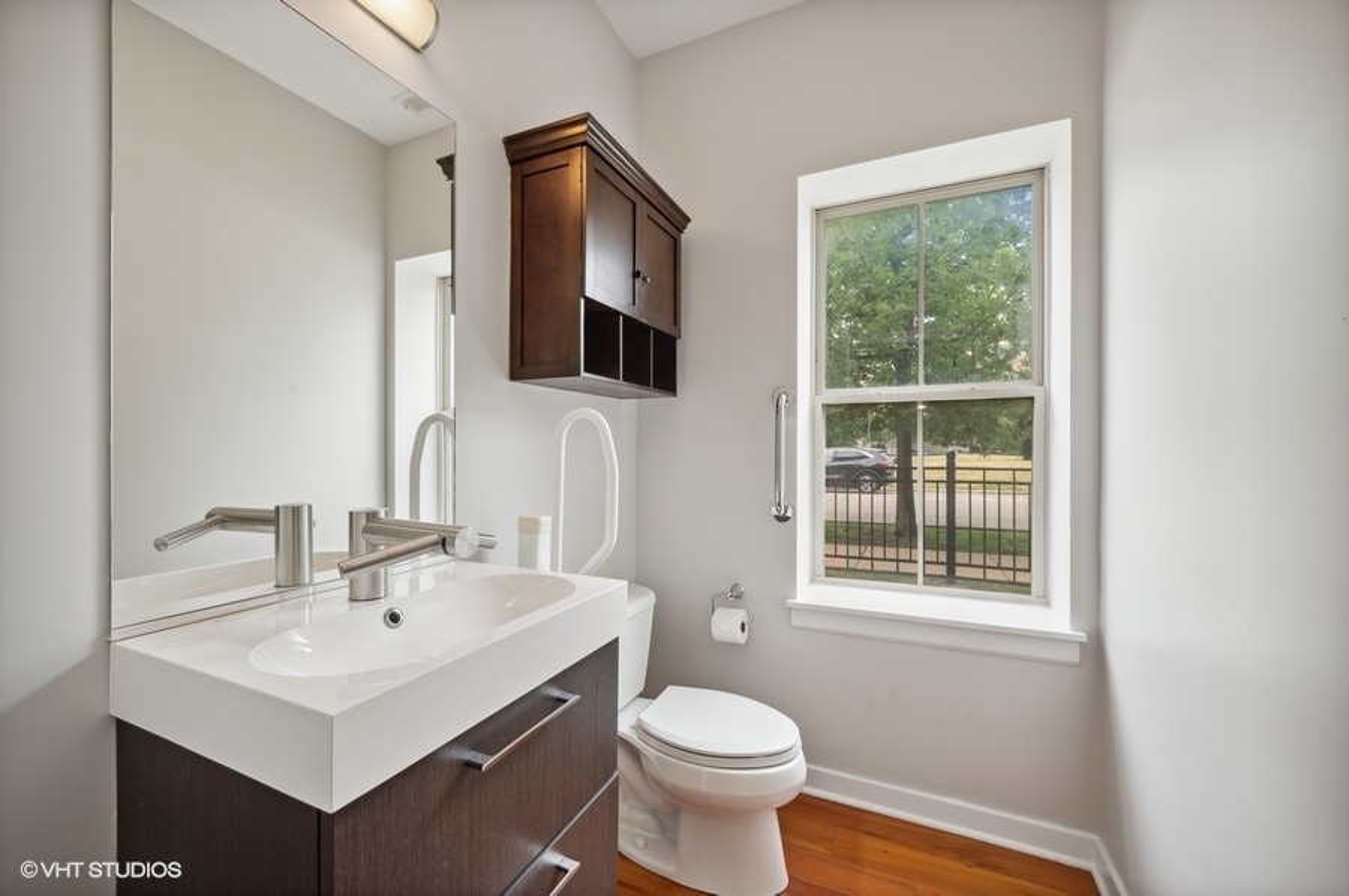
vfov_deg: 81.1
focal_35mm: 14
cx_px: 674
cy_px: 448
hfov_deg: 104.3
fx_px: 524
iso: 100
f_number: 9
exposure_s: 1/4
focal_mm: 14
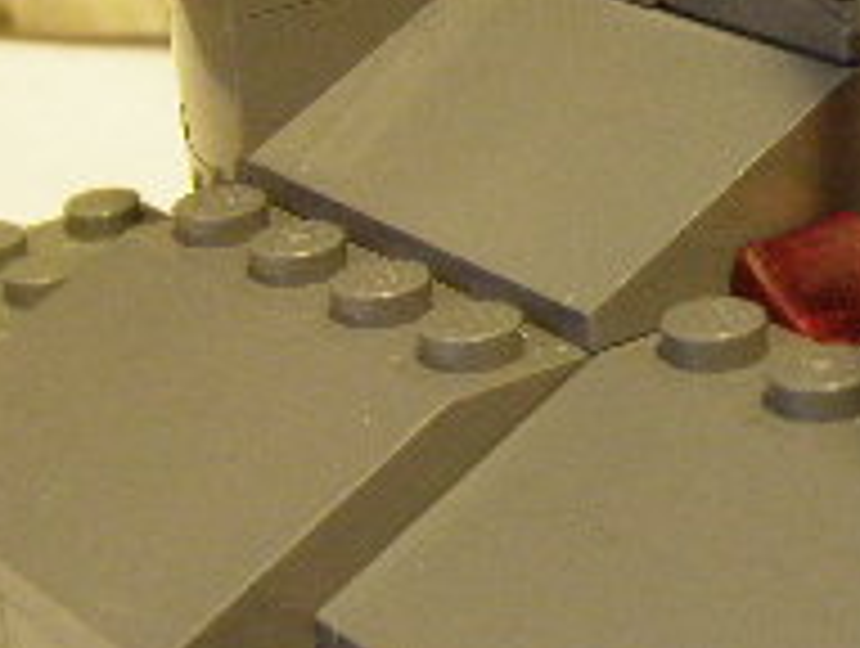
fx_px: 3161
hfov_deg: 15.1
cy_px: 212
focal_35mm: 127
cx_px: 964
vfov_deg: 11.7
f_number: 3.5
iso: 250
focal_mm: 6.7
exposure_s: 1/2
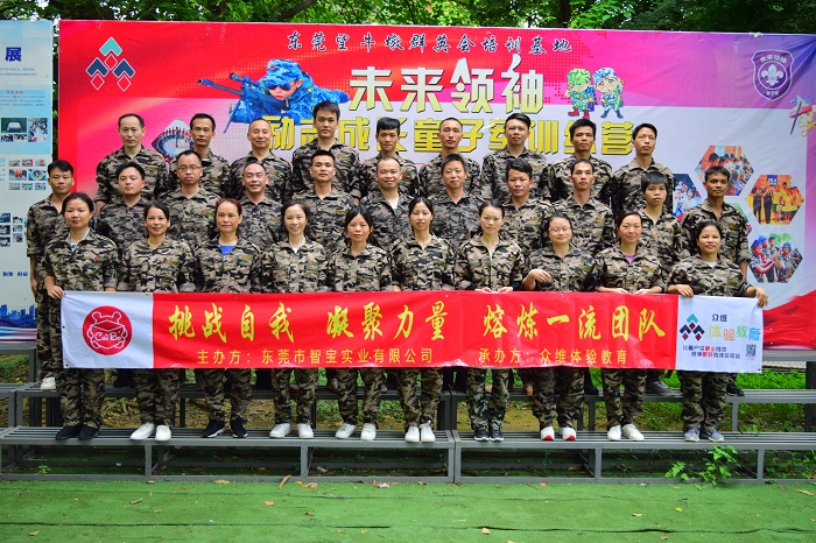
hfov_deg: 51.3
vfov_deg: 35.5
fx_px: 850
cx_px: 408
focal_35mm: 38
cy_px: 272
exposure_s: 1/400
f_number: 4
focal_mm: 25
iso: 800
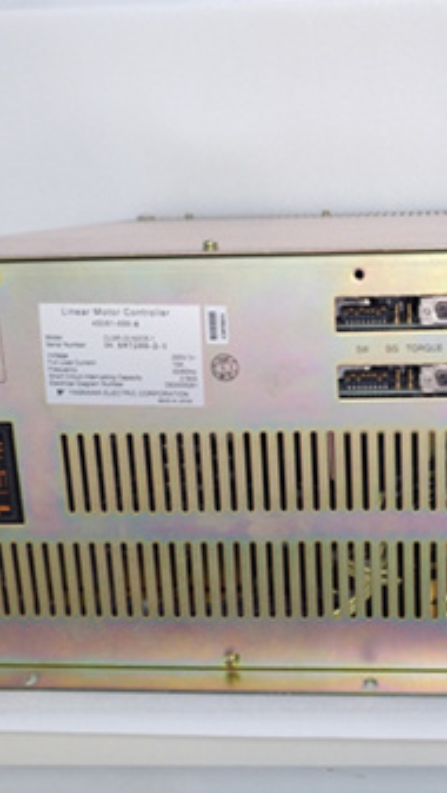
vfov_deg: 48.3
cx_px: 358
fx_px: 883
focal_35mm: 42
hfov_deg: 27.8
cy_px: 413
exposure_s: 1/33.3
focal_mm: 4.75
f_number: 1.8
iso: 400
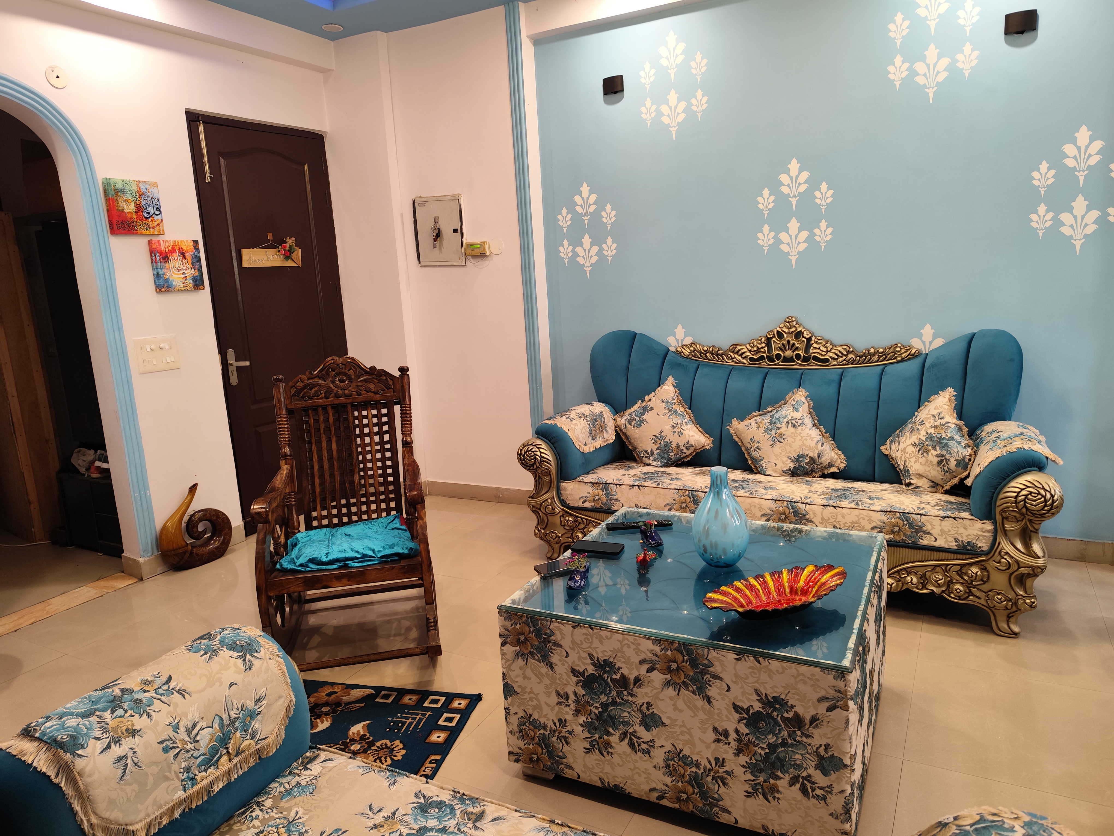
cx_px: 557
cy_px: 418
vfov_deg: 58.9
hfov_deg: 73.9
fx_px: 740
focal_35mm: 23
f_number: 1.65
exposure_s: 1/50
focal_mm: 6.19
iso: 400
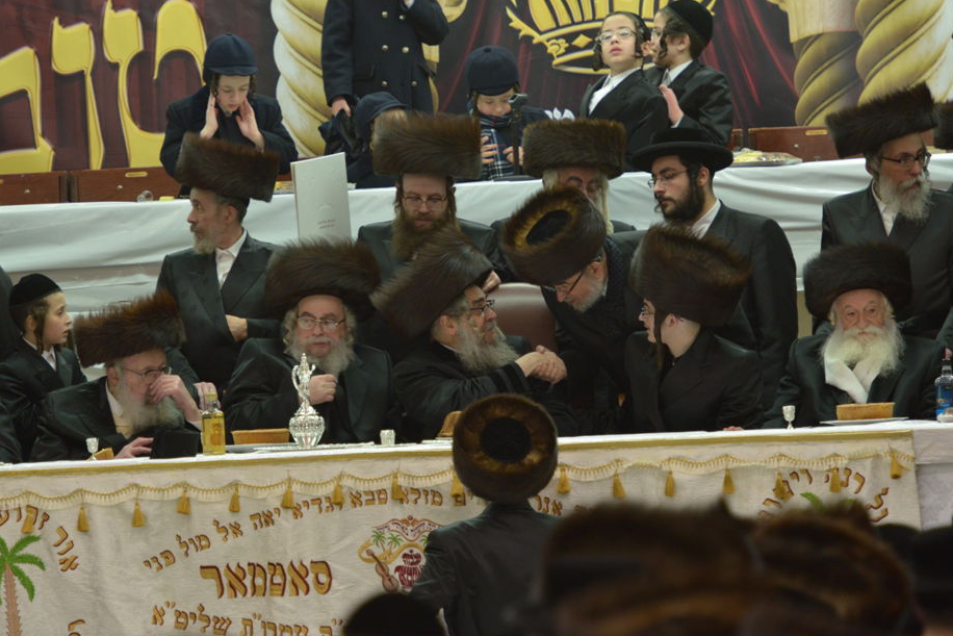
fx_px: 8287
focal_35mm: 313
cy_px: 292
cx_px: 482
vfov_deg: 4.4
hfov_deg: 6.6
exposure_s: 1/125
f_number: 5.6
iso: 1600
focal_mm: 280
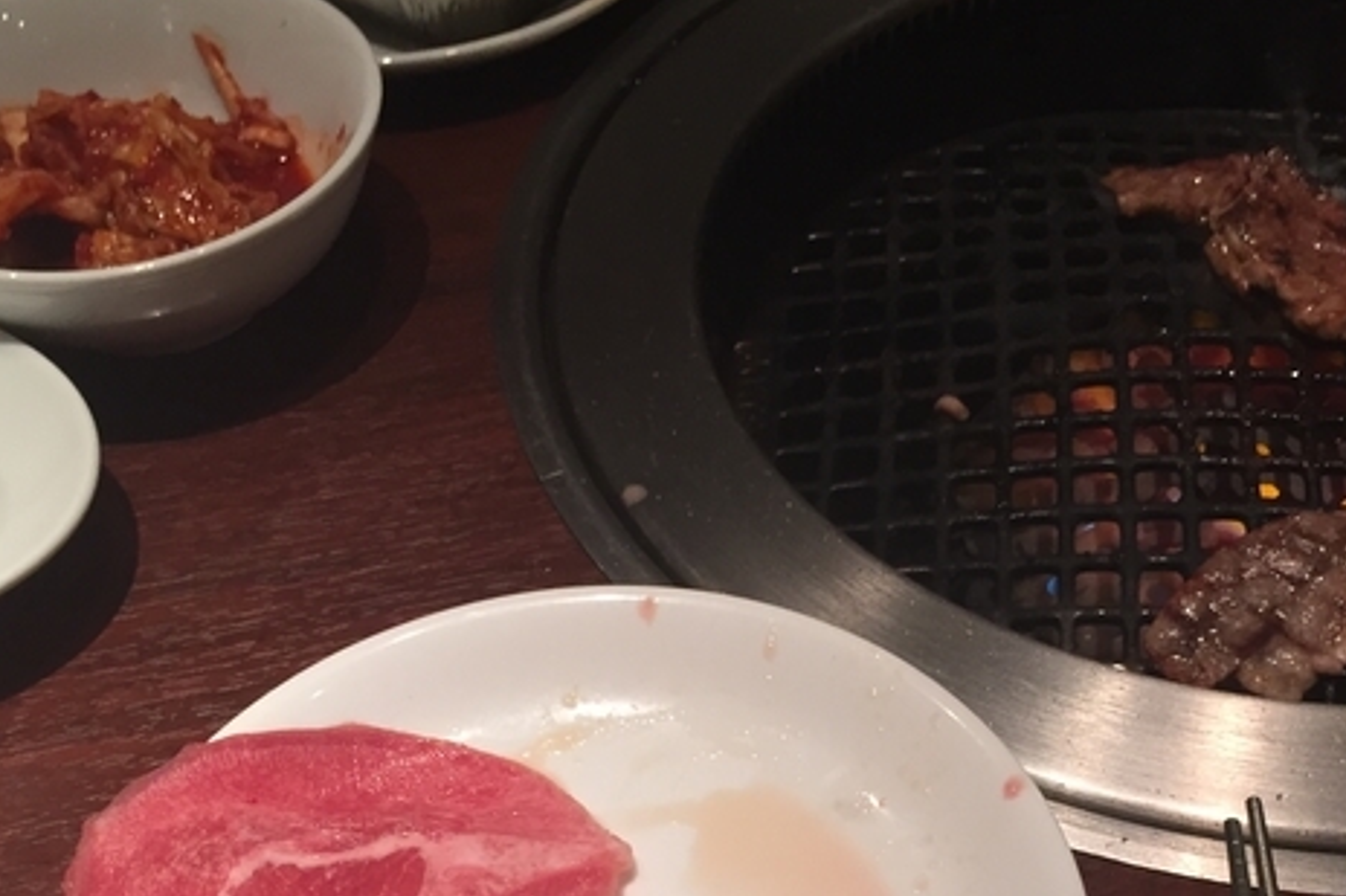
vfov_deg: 25.1
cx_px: 821
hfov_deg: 38.0
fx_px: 1943
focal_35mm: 52
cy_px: 832
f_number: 2.2
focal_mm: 4.15
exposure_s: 1/30
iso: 64
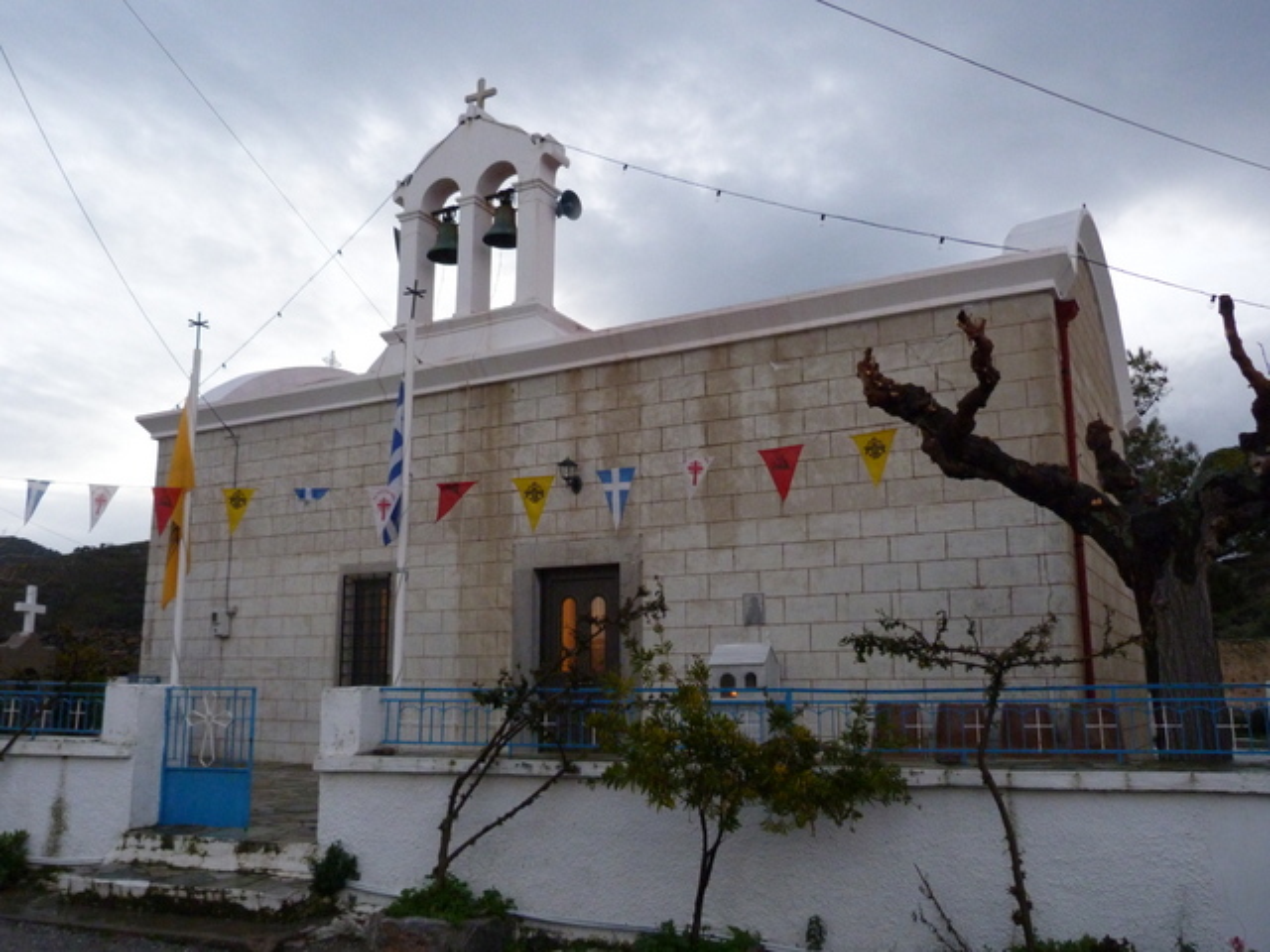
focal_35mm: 29
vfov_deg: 48.2
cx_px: 635
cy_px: 476
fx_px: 1064
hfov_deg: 61.7
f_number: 2.9
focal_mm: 5.2
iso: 400
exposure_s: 1/40
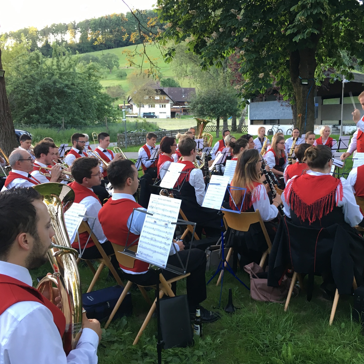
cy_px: 184
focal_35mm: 35
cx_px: 210
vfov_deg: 47.2
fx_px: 416
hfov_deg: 47.1
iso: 32
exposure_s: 1/33
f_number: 2.2
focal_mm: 4.15
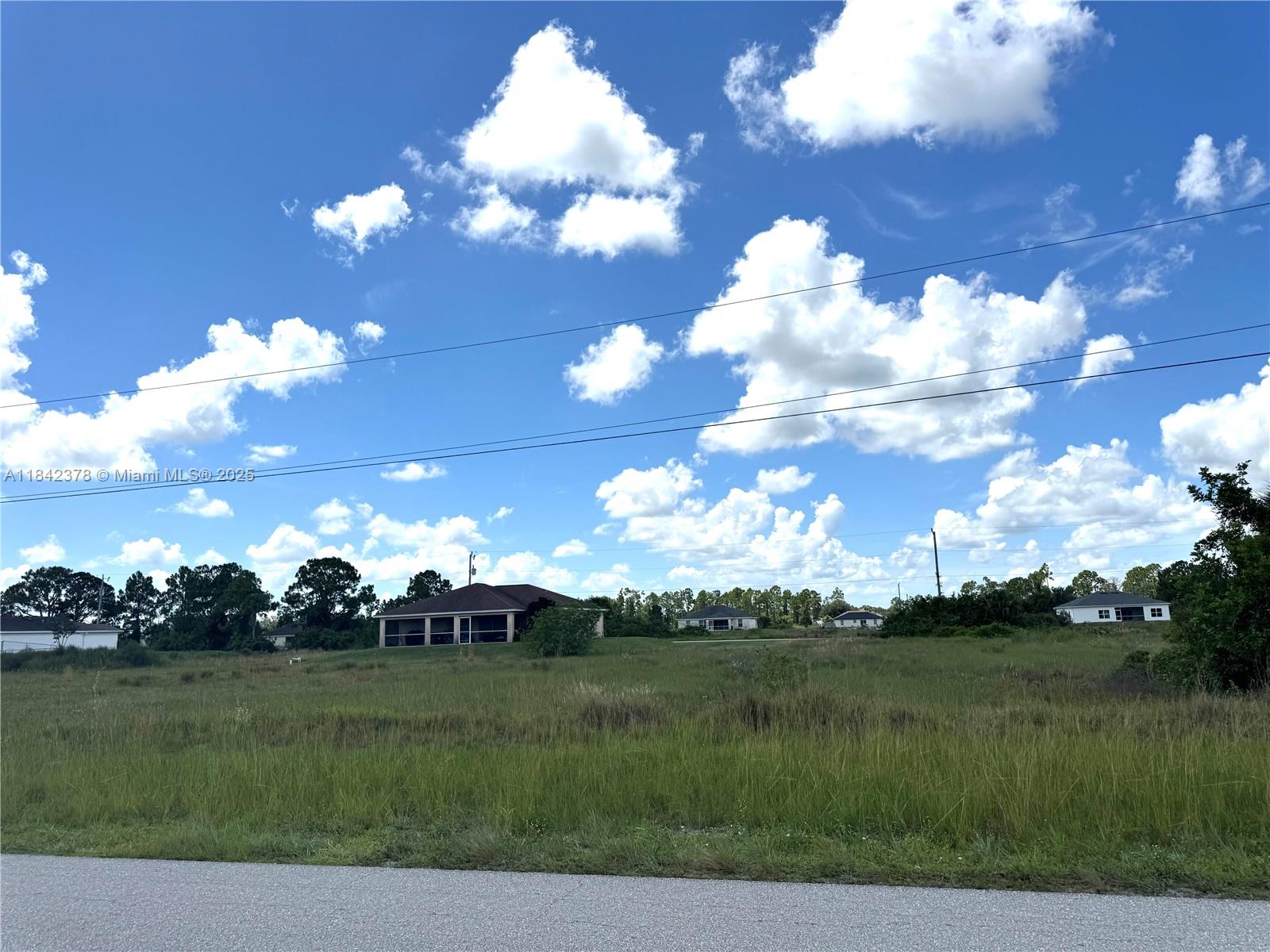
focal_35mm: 24
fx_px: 881
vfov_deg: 56.8
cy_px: 476
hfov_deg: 71.6
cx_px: 635
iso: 80
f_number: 1.78
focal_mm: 6.76
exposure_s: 1/12346
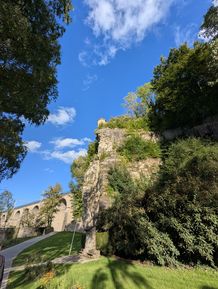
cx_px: 109
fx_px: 134
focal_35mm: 16
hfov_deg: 78.2
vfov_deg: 94.4
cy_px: 144
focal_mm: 2.35
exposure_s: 1/968
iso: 51
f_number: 2.2
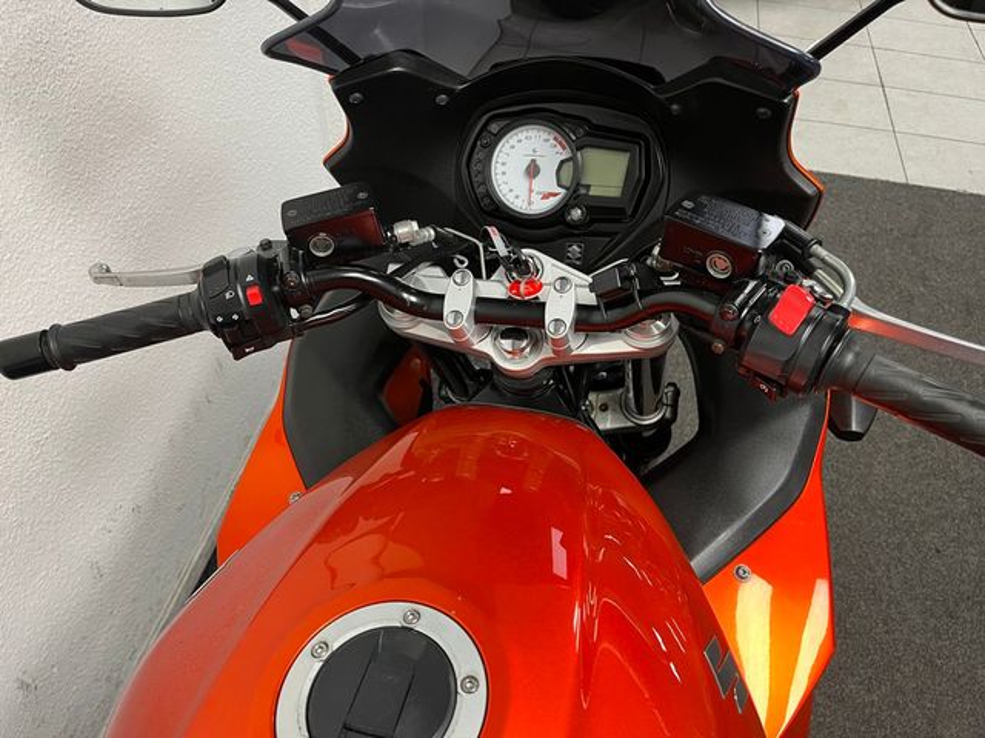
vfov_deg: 53.1
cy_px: 369
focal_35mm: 26
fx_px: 740
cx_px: 492
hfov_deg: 67.3
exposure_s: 1/50
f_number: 1.6
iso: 125
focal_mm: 5.1
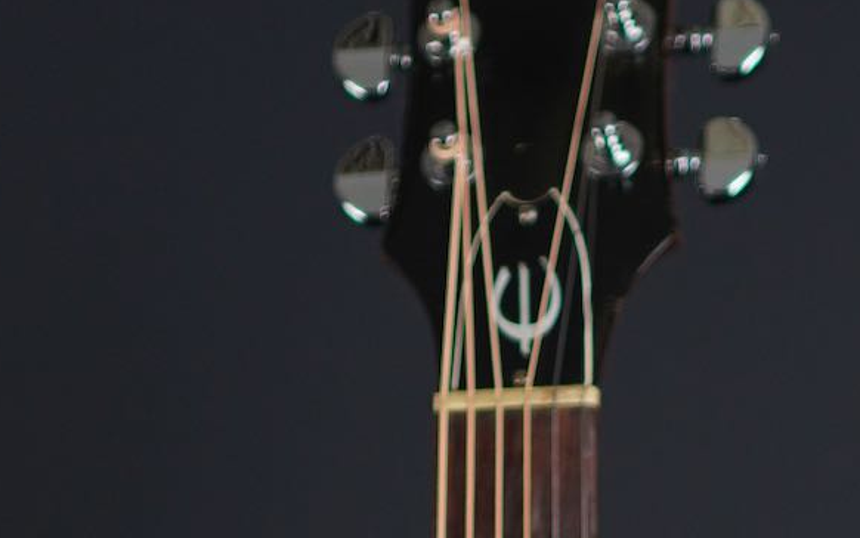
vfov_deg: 4.5
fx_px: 6461
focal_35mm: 276
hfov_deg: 7.6
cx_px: 510
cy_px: 1785
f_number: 2.2
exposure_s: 1/80
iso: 100
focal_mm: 35
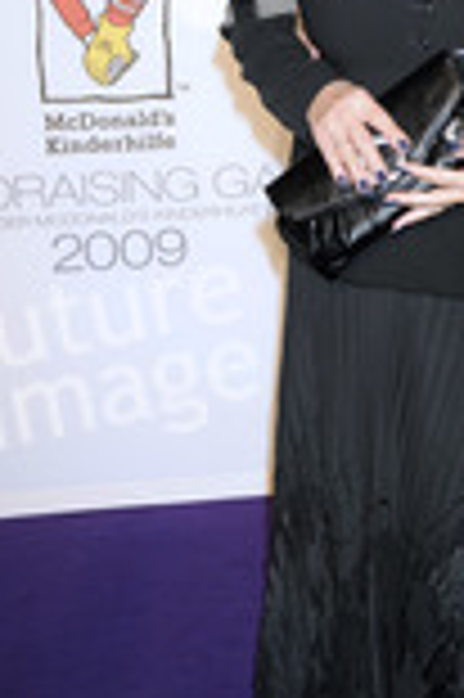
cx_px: 518
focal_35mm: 103
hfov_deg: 13.0
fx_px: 1996
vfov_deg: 19.7
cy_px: 149
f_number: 5.6
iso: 800
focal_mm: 40
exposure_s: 1/125
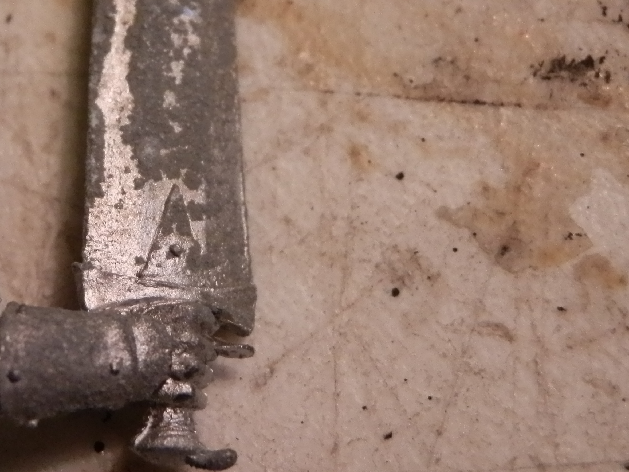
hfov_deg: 17.6
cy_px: 130
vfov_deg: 13.3
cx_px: 134
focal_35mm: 111
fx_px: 2017
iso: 400
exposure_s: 1/60
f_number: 3.7
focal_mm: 10.99
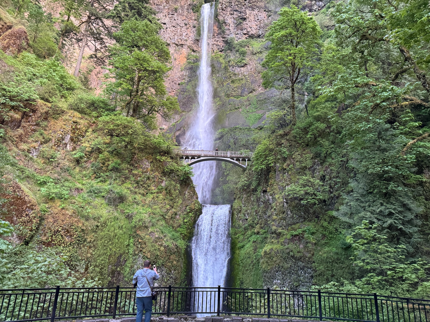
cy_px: 161
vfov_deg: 56.8
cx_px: 215
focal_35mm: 24
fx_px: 298
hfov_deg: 71.6
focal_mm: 6.76
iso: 640
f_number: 1.78
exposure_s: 1/60
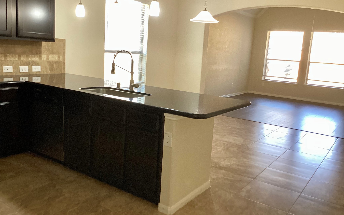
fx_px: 309
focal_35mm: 33
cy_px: 96
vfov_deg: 38.3
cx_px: 172
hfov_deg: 58.1
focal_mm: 3.3
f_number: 2.4
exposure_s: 1/60
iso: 125
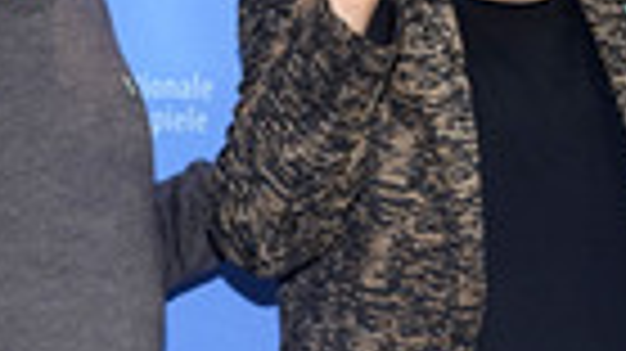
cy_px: 261
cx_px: 480
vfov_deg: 4.8
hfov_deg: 8.5
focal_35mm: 254
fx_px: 4214
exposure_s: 1/160
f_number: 5.6
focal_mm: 75
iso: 1600
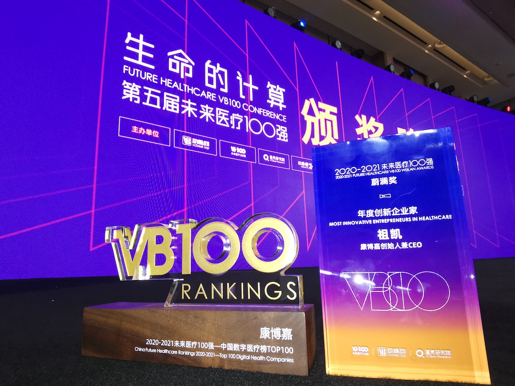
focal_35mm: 19
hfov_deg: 84.7
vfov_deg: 68.5
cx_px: 257
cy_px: 211
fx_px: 283
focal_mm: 2.26
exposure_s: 1/50
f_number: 2.2
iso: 250
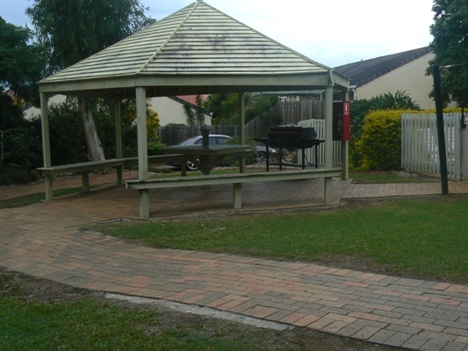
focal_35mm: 45
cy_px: 176
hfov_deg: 42.1
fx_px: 609
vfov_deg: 32.2
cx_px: 234
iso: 80
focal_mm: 6.1
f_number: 5.6
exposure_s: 1/400
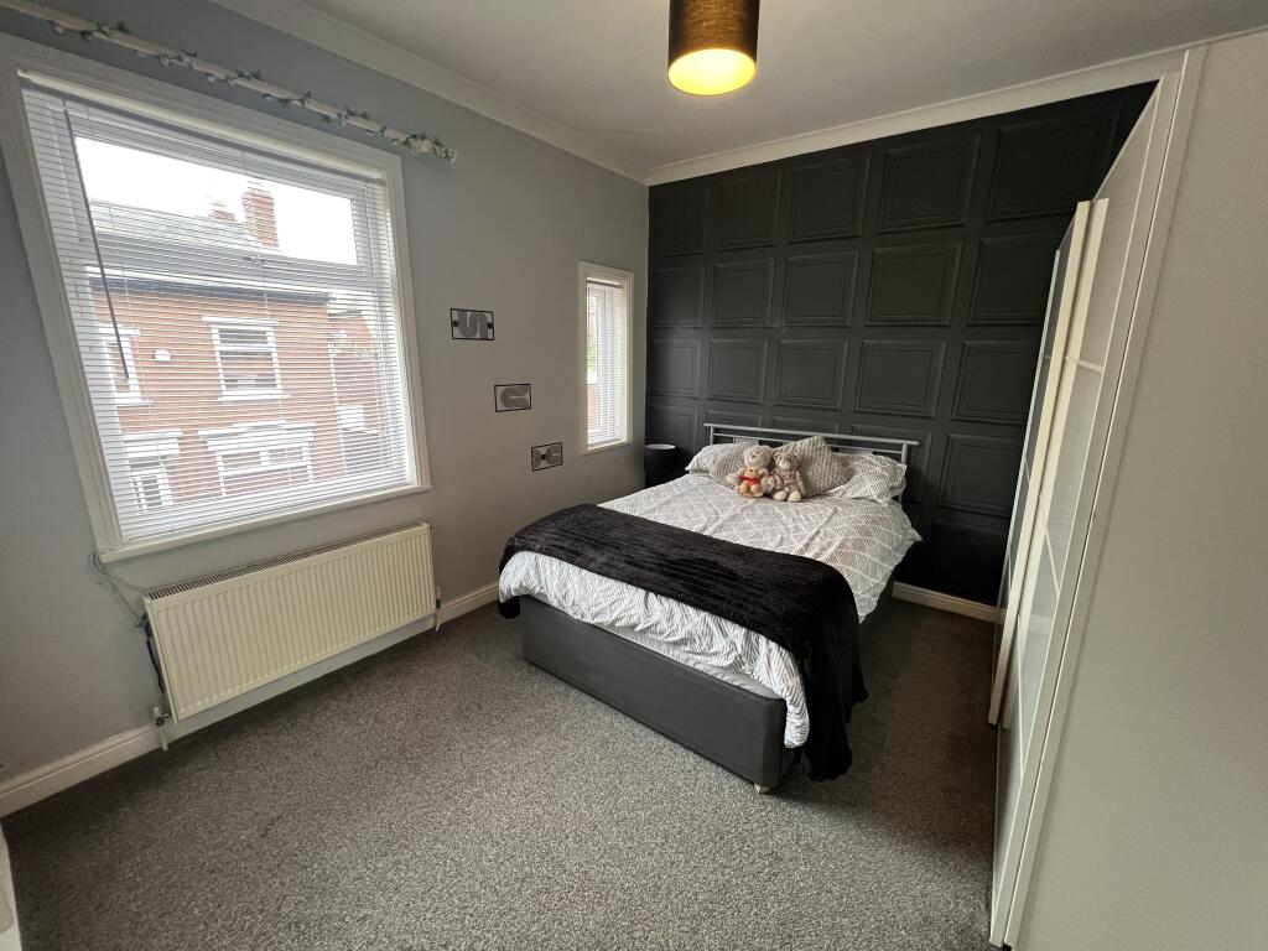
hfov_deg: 106.2
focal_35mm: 13
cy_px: 476
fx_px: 476
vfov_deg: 89.9
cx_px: 634
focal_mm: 1.57
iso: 250
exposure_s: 1/50
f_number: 1.8
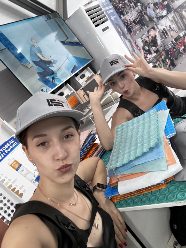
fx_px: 215
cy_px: 124
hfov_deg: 46.8
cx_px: 93
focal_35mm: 30
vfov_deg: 60.0
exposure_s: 1/60
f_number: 1.9
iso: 250
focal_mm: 2.69
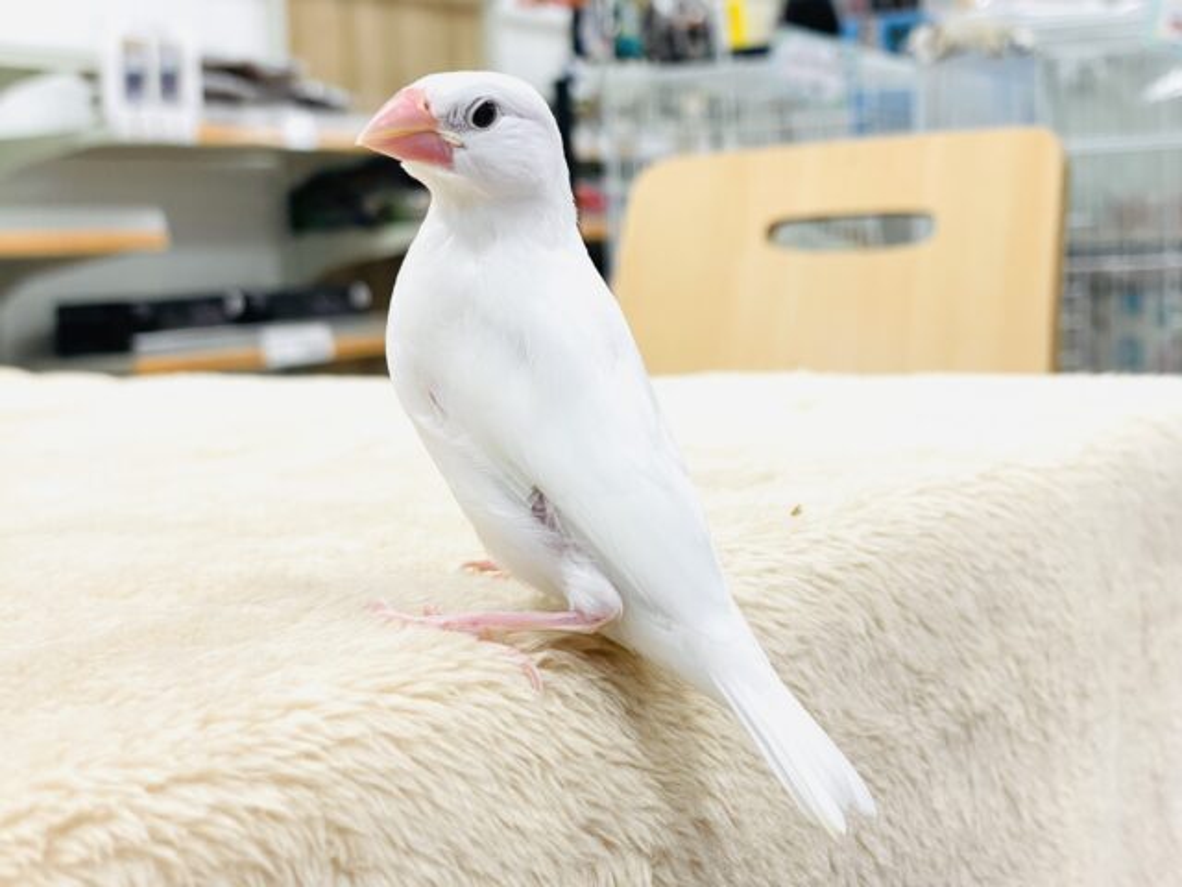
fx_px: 1776
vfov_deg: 28.0
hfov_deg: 36.8
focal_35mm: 52
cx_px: 591
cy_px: 444
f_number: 2
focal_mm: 6
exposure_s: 1/99
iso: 80
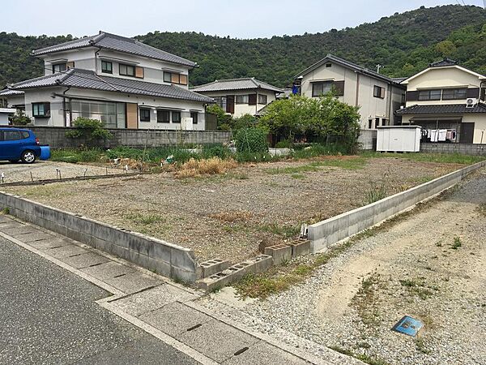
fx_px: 407
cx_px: 243
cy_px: 182
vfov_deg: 48.2
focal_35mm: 29
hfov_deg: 61.7
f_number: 2.2
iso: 25
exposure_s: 1/1570
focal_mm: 4.15
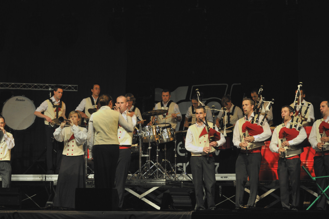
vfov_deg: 13.0
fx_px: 958
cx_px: 164
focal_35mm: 105
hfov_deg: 19.5
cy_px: 110
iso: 640
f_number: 4.5
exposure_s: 1/50
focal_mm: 70
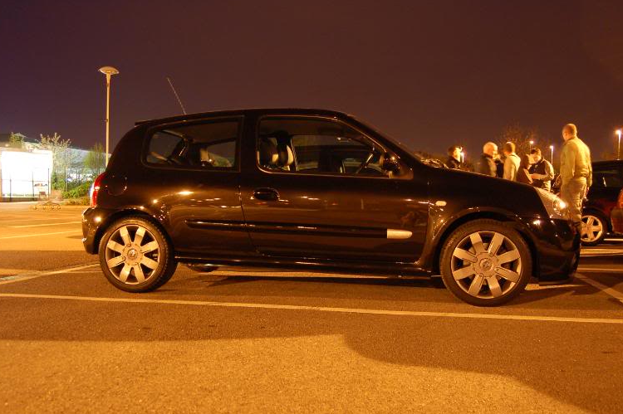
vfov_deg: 41.1
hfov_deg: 58.7
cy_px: 213
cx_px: 294
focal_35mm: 32
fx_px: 553
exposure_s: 1.6
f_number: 3.8
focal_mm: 20
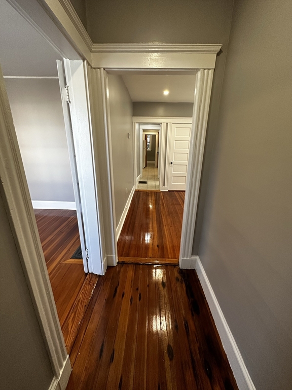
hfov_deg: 85.7
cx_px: 146
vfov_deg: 102.1
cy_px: 195
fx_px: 157
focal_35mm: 14
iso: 250
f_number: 2.2
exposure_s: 1/120
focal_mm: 2.22
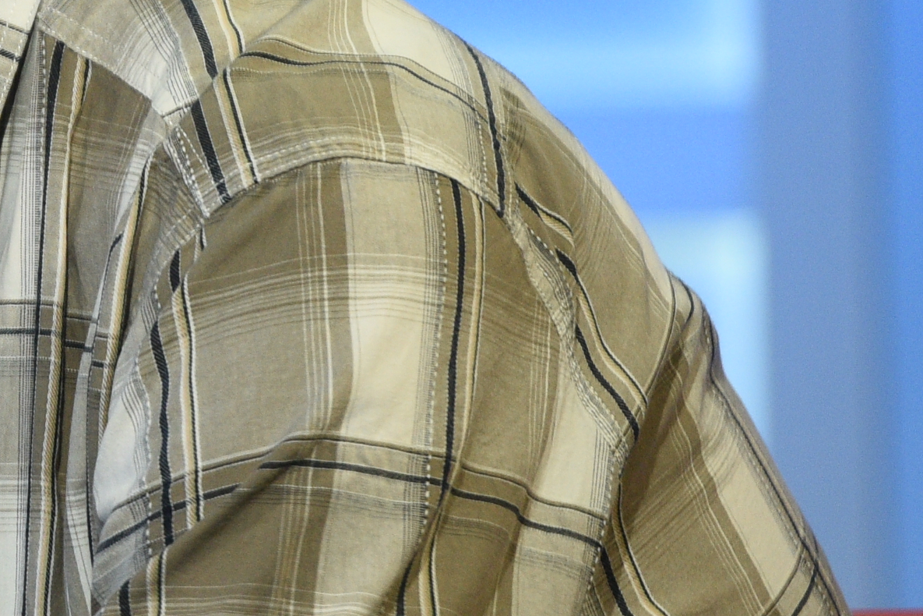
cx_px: -773
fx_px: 23894
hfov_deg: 2.2
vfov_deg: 1.5
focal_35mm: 932
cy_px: 126
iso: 800
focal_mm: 200
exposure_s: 1/200
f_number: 2.8
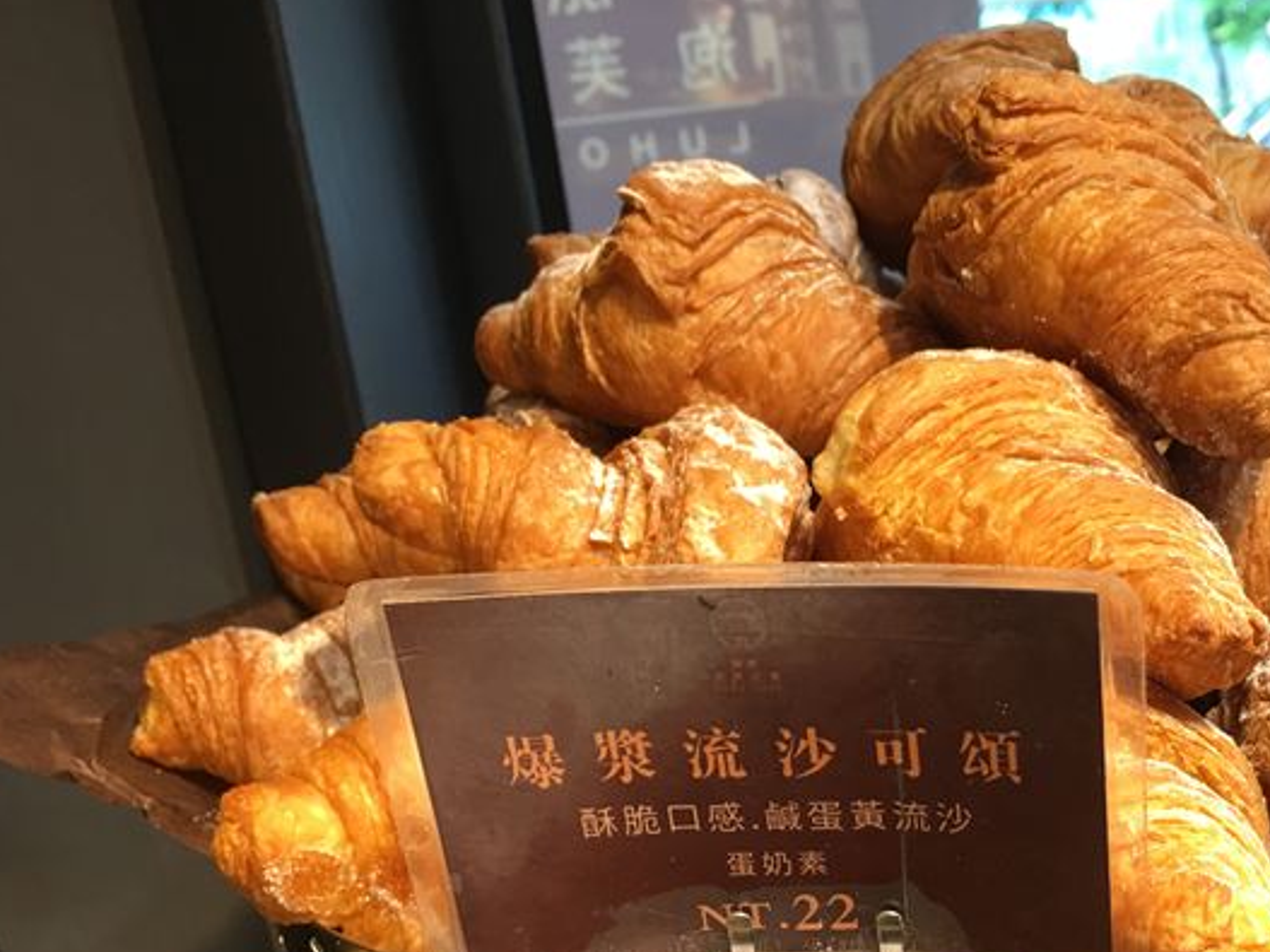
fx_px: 1614
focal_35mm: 44
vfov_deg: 32.3
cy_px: 709
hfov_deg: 42.1
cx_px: 899
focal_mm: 4.15
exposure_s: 1/15
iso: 25
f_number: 2.2
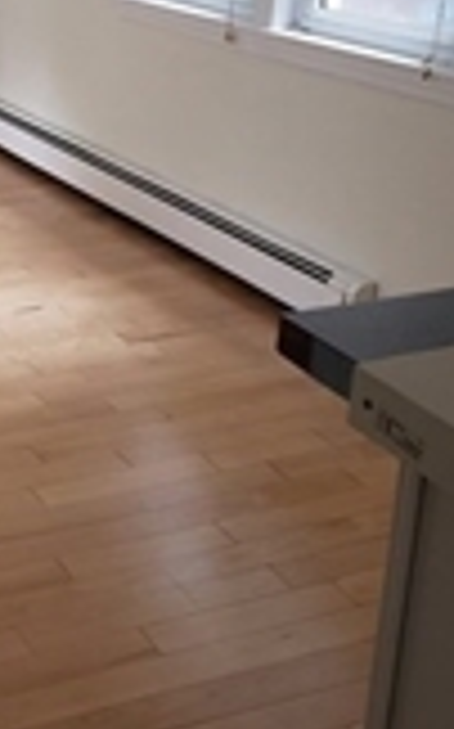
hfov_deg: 19.9
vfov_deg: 34.1
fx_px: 1170
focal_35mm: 59
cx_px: -162
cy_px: 216
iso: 125
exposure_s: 1/60
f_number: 2.4
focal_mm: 4.3
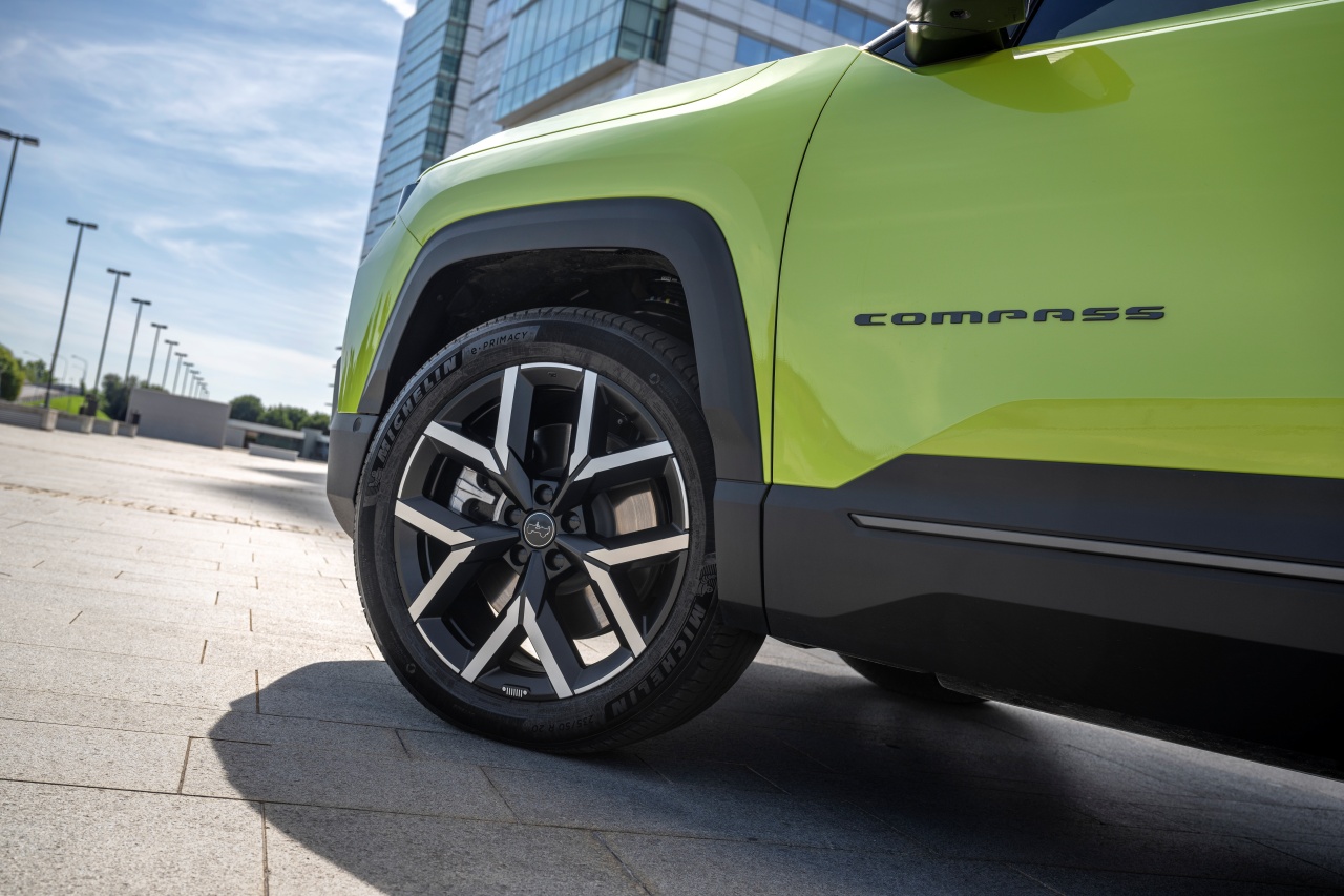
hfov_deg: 55.8
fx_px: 1269
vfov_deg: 38.9
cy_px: 448
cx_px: 672
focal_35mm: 34
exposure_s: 1/200
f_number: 6.3
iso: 64
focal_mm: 34
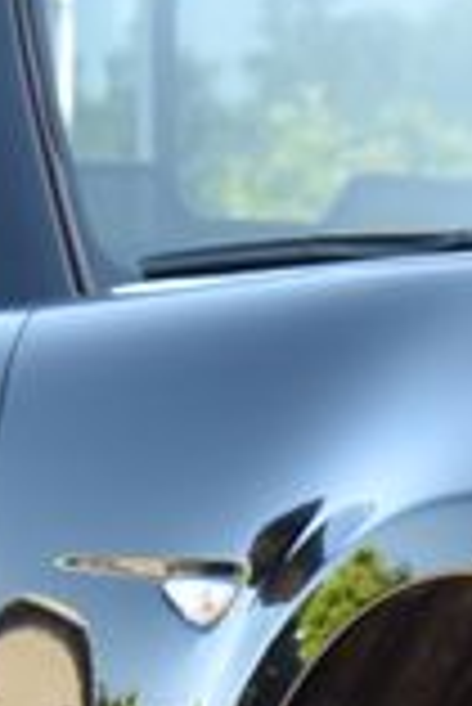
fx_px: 7025
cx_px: 1083
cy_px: 755
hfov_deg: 3.8
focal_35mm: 358
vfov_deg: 5.7
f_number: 7.1
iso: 500
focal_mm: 55
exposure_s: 1/200
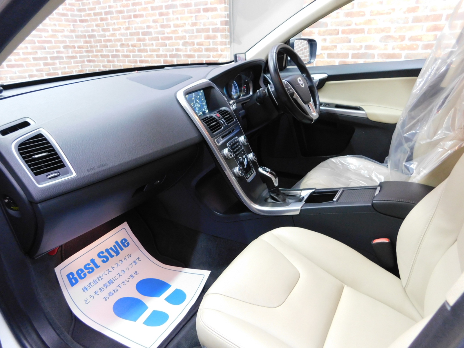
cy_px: 174
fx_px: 308
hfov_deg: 73.9
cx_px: 232
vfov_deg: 58.9
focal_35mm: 23
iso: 400
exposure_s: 1/13
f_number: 3
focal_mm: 4
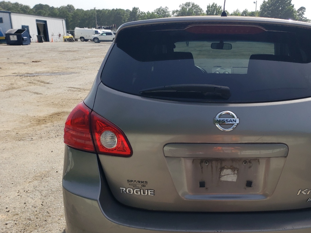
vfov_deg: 36.6
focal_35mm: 39
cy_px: 147
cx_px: 225
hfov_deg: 46.5
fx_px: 350
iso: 50
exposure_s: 1/2500
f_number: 1.5
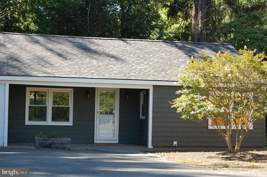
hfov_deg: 24.7
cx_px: 134
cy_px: 88
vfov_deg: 16.5
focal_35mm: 82
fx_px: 611
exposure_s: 1/125
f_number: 5.6
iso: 200
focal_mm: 55
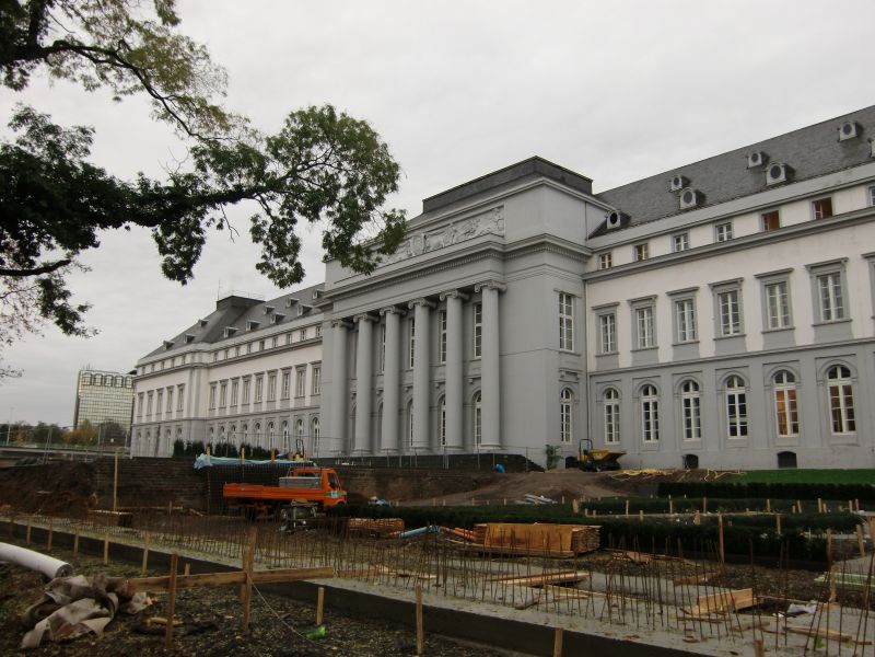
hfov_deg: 61.7
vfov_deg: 48.2
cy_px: 328
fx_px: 733
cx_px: 438
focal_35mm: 29
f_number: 3.5
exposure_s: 1/160
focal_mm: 5.2
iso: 64
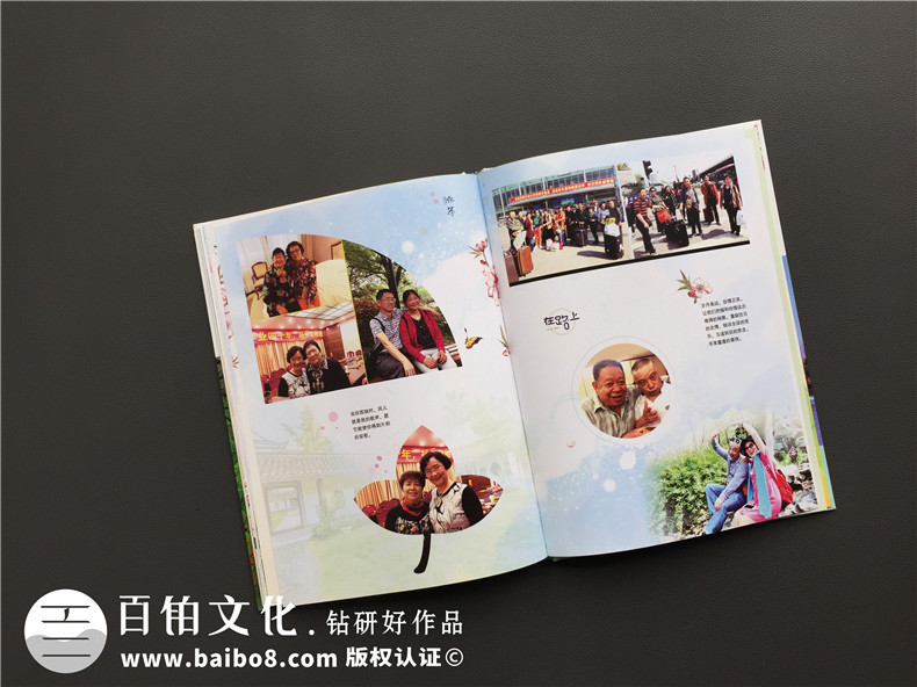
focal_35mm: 29
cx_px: 458
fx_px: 768
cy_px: 344
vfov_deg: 48.2
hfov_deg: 61.7
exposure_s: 1/126
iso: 32
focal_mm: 4.15
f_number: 2.2
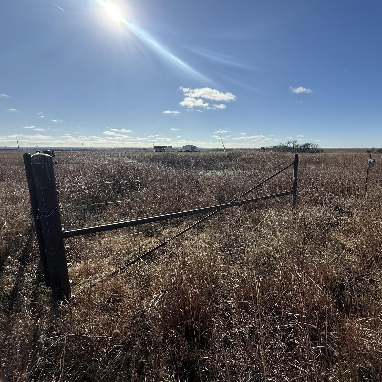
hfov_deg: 82.4
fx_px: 212
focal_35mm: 17
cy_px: 186
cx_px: 238
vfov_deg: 83.9
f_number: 2.2
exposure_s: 1/3891
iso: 64
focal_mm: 2.22
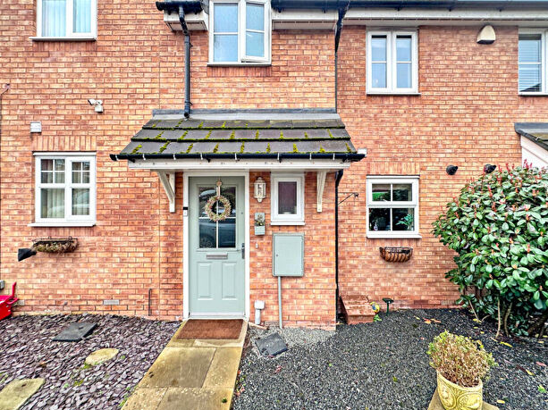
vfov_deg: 78.0
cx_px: 277
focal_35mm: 16
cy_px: 192
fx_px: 253
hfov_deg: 94.5
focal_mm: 2.22
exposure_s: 1/99
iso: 64
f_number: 2.2
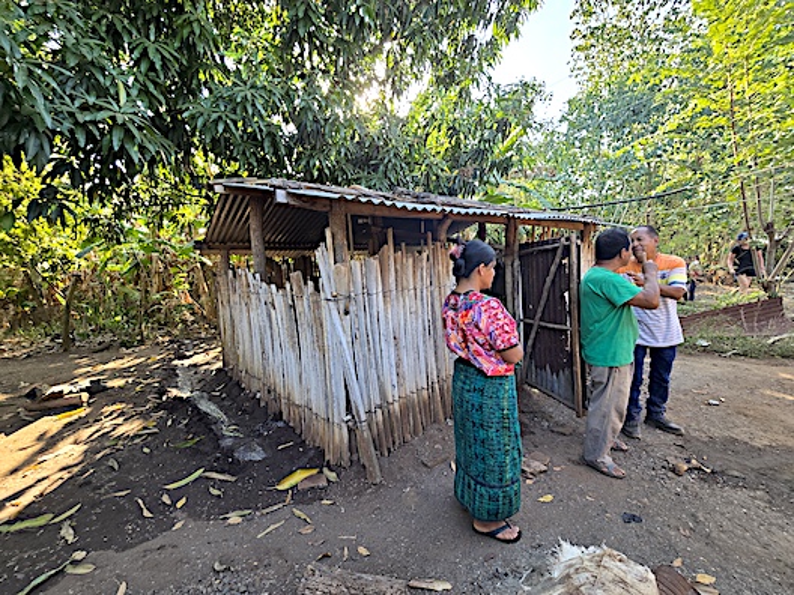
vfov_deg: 89.9
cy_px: 298
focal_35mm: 13
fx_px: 298
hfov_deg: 106.2
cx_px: 397
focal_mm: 2.2
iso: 50
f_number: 2.2
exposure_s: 1/143
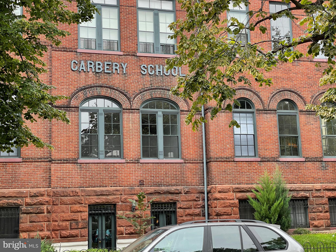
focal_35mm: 52
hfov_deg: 36.8
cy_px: 126
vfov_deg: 28.0
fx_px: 505
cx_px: 168
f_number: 2
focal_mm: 6
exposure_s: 1/147
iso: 25
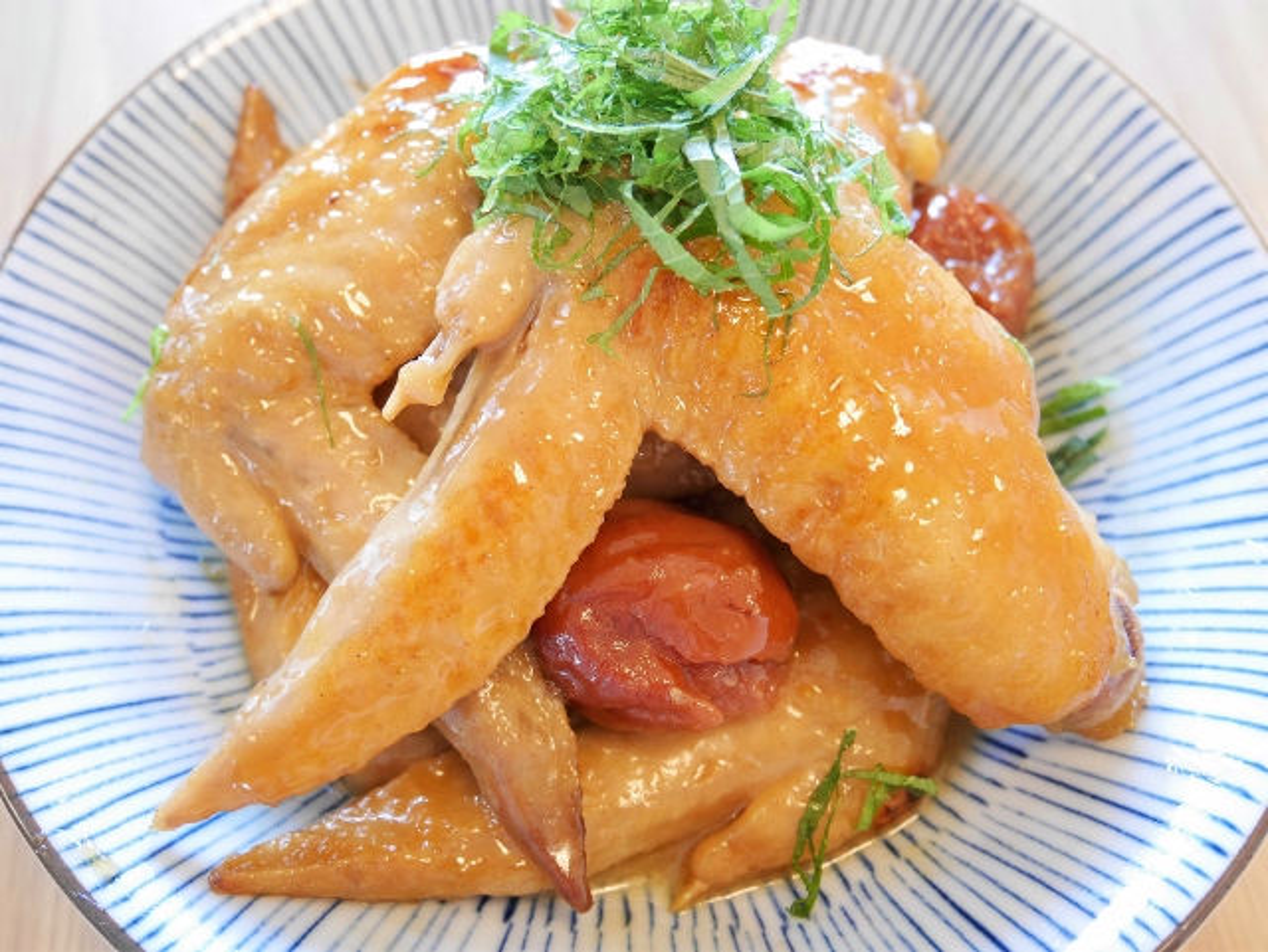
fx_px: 1100
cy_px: 476
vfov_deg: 46.9
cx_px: 634
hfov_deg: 59.9
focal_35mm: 30
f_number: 3.7
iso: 1600
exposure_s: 1/60
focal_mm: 15
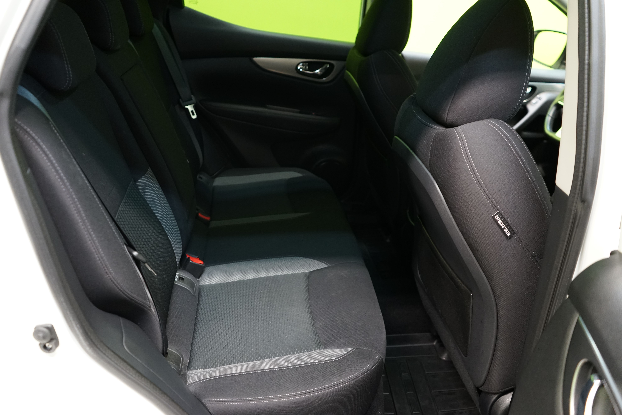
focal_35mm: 28
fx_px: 484
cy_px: 208
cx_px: 311
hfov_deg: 65.5
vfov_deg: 46.4
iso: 1600
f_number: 3.5
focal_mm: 28
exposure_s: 1/30
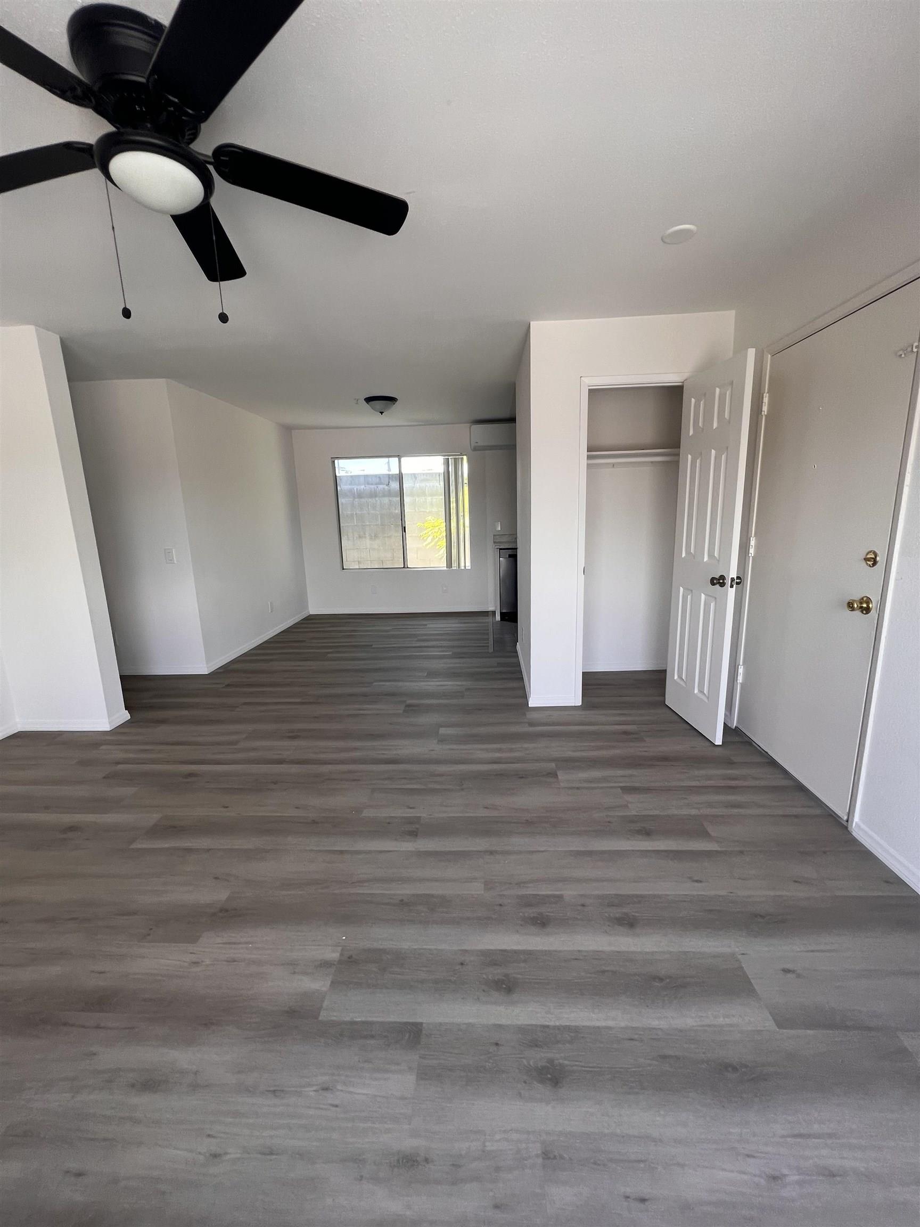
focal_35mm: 13
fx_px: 461
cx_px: 460
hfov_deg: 89.9
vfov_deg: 106.2
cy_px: 614
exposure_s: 1/99
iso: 50
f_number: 1.8
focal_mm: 1.57
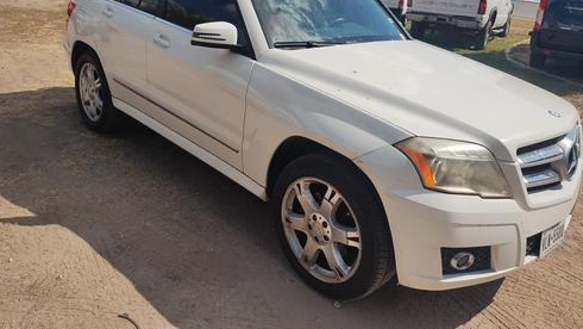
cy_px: 114
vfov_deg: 41.1
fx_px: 433
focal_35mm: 28
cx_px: 292
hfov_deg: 67.9
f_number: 1.7
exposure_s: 1/8883
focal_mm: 4.71
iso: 107
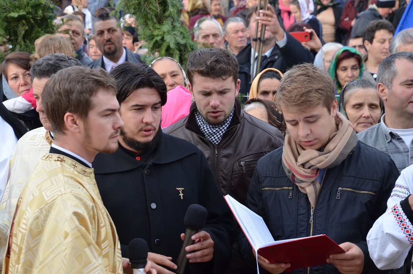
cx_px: 206
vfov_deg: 13.0
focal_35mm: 105
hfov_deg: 19.5
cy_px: 137
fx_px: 1202
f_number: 7.1
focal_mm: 70
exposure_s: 1/200
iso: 640
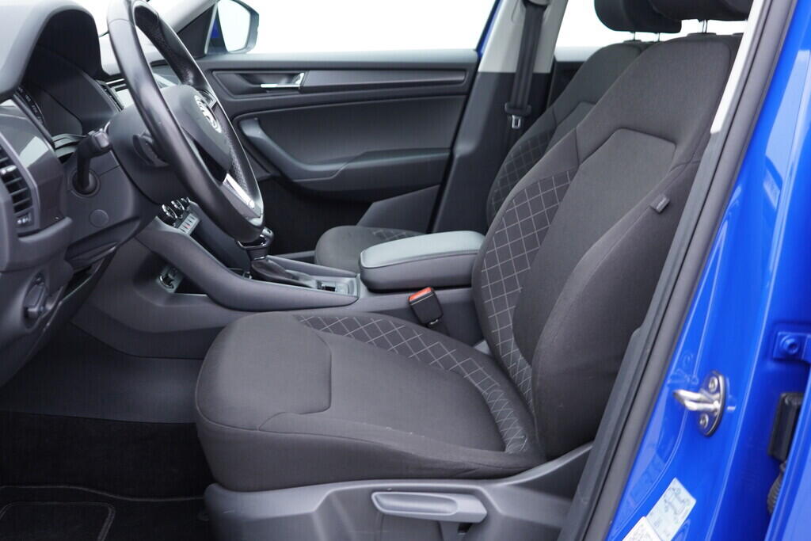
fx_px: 811
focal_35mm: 36
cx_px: 406
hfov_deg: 53.1
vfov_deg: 36.9
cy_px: 270
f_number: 2.8
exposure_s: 1/40
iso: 250
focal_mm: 24
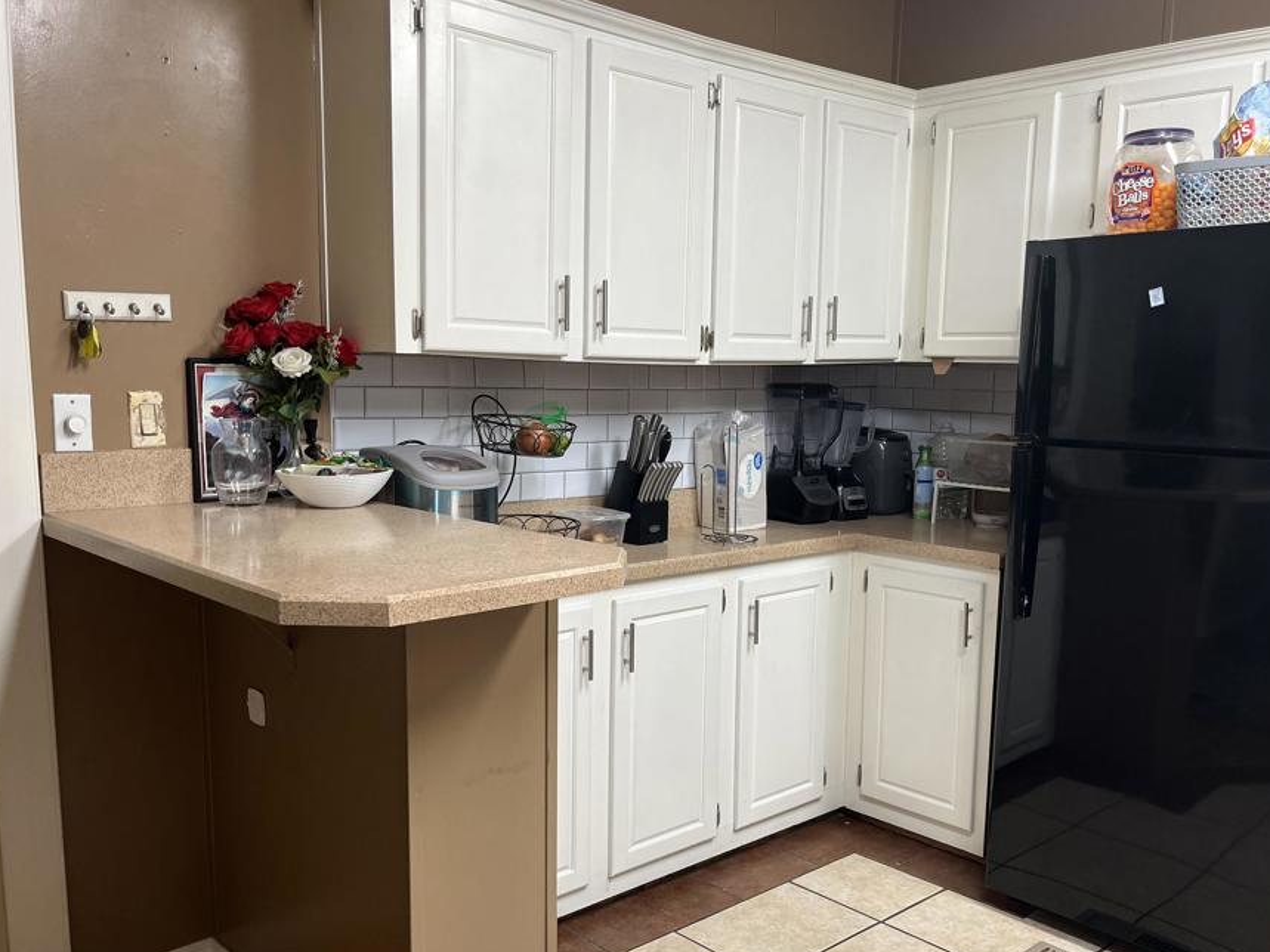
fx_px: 1137
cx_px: 652
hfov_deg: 58.3
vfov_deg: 45.3
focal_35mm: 31
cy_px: 543
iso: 125
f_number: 1.6
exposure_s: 1/120
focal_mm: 5.1
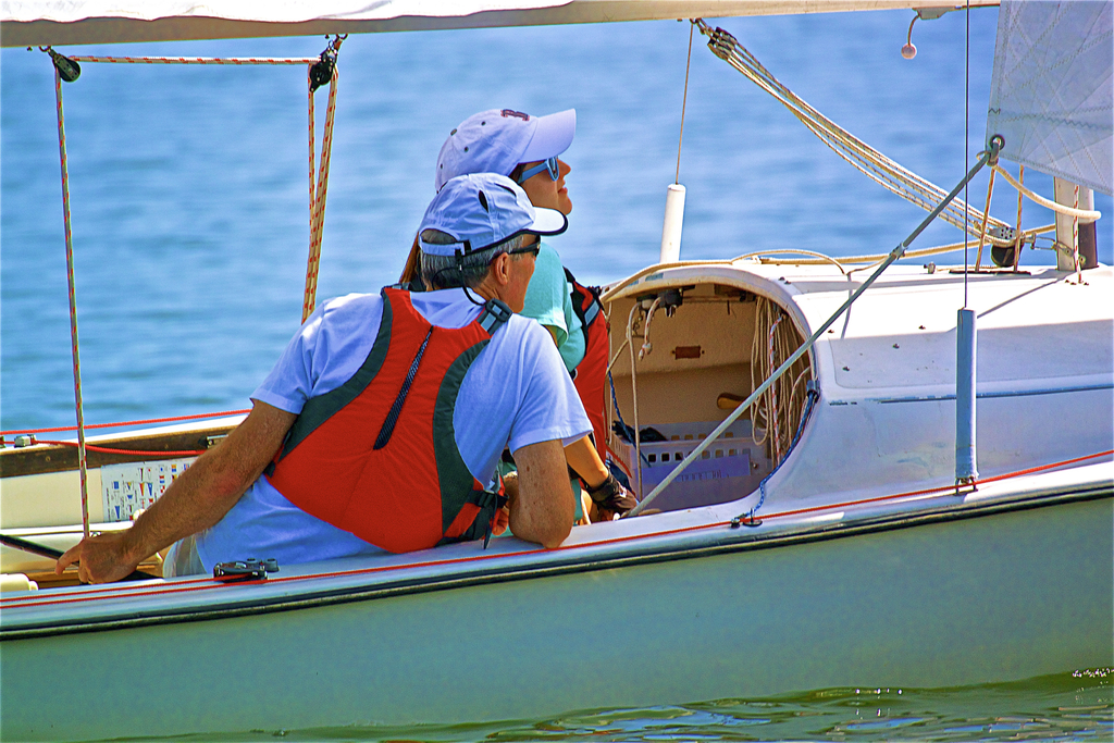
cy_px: 372
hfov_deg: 2.5
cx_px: 557
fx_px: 25067
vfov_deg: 1.7
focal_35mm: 810
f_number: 5.6
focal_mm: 300
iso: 160
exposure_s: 1/500
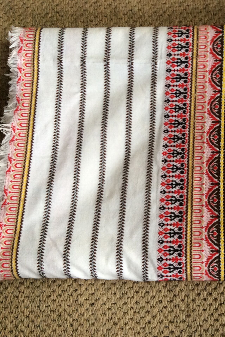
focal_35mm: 45
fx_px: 422
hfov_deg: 29.1
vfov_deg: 43.6
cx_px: 183
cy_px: 170
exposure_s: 1/25
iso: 100
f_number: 2.4
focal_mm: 3.3
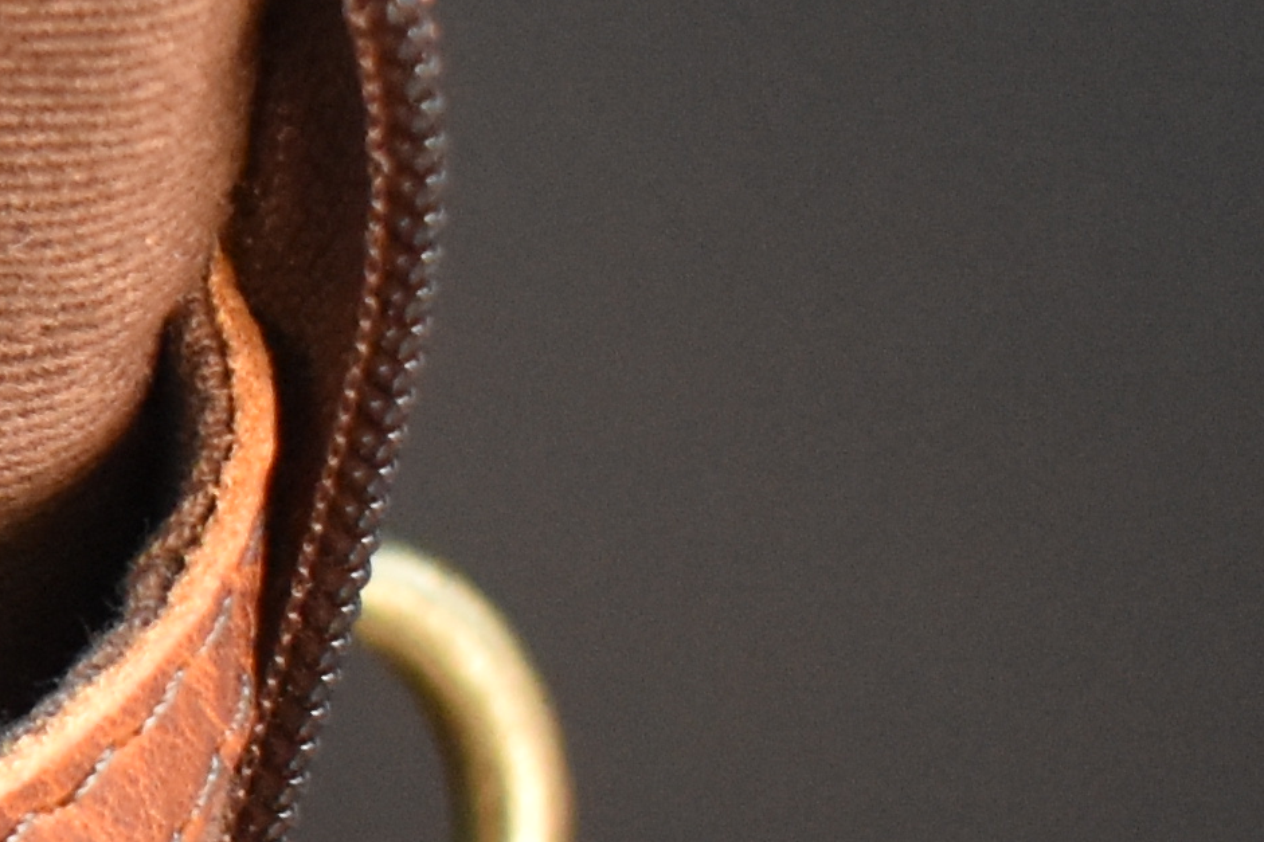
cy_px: 552
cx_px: -1885
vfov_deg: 4.5
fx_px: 10741
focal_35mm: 306
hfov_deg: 6.4
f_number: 4.5
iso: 2000
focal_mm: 32
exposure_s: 1/60
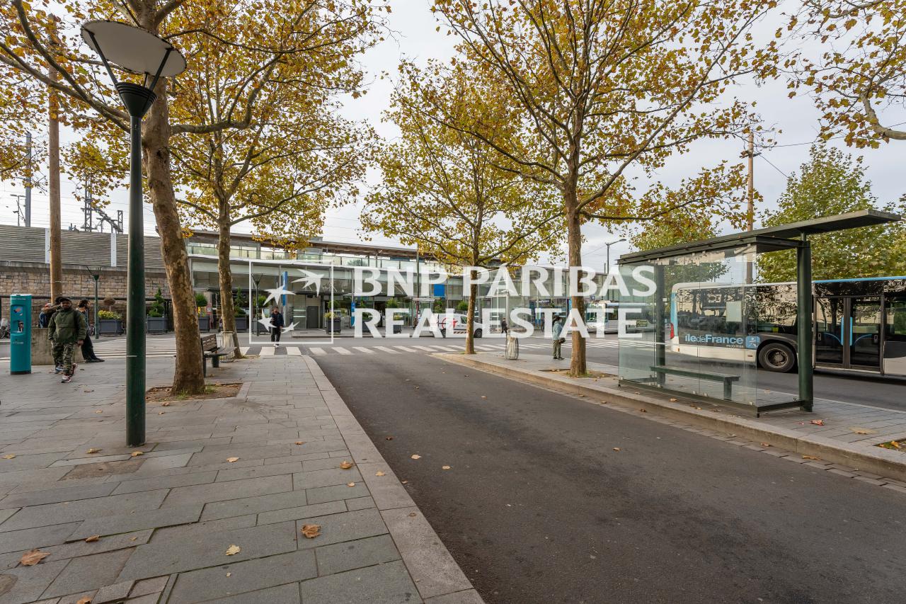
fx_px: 403
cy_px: 302
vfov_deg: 73.7
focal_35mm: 16
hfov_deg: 96.7
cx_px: 453
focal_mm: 16
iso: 100
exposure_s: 1/400
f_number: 8
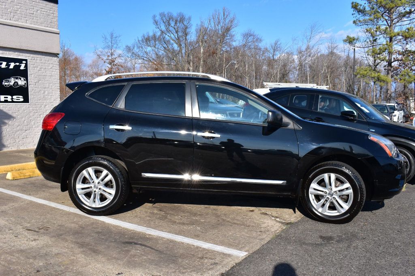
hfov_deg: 59.5
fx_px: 363
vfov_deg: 41.7
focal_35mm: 32
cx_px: 208
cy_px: 138
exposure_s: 1/500
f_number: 11
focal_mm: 21
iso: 360
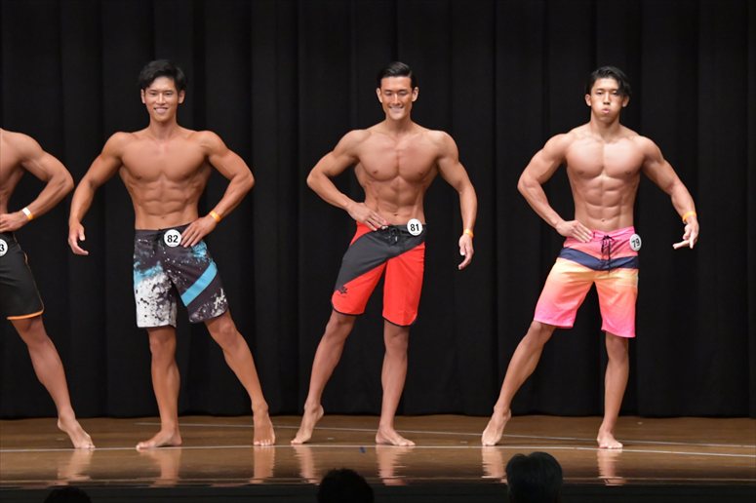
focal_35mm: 202
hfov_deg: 10.2
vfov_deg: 6.8
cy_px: 252
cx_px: 378
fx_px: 4240
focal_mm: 135
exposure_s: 1/400
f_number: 5.6
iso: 6400
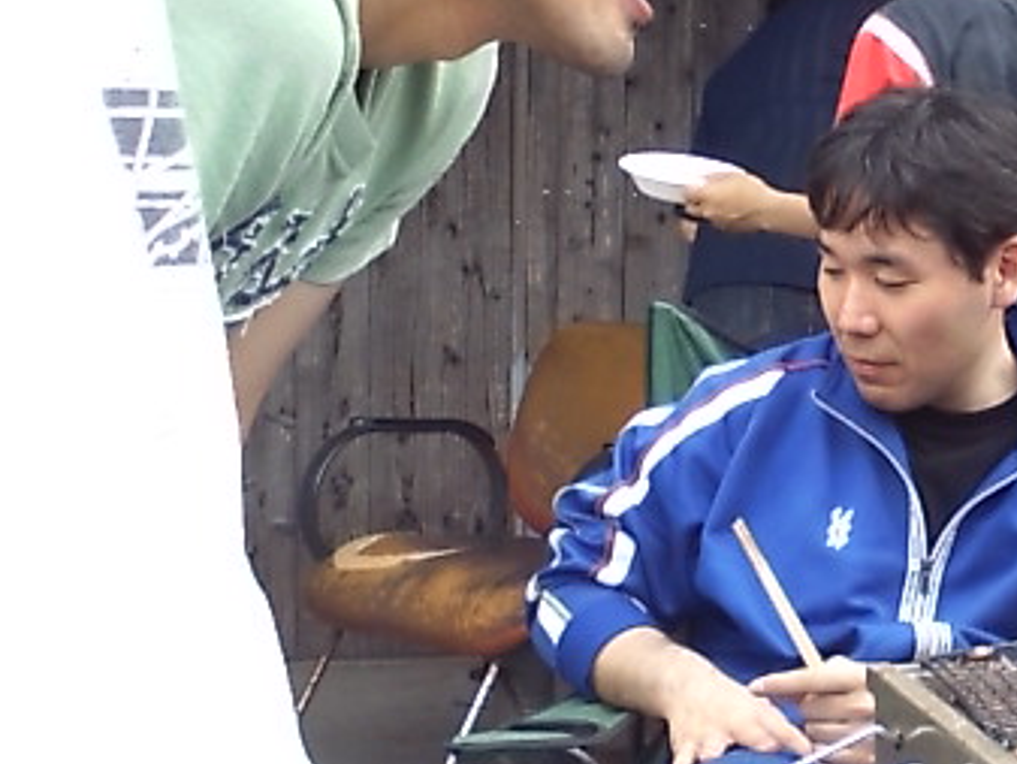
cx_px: 951
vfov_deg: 26.5
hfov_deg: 32.8
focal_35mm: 55
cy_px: 329
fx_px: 1616
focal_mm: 3.73
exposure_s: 1/156
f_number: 3.5
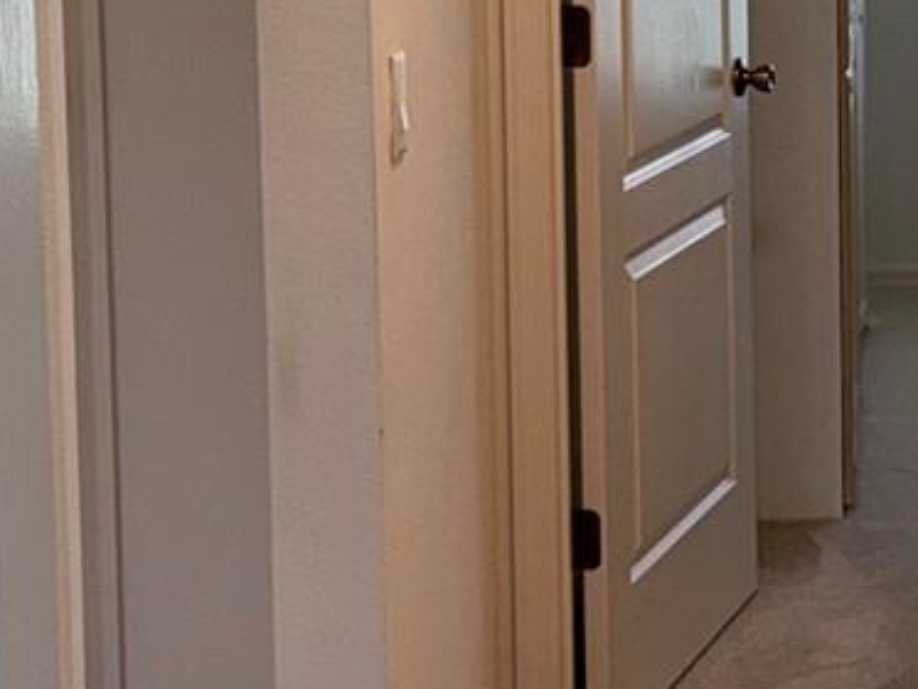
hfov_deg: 18.9
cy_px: -5
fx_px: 2732
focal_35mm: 103
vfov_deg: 14.1
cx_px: 738
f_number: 1.78
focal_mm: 6.76
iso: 80
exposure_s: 1/149
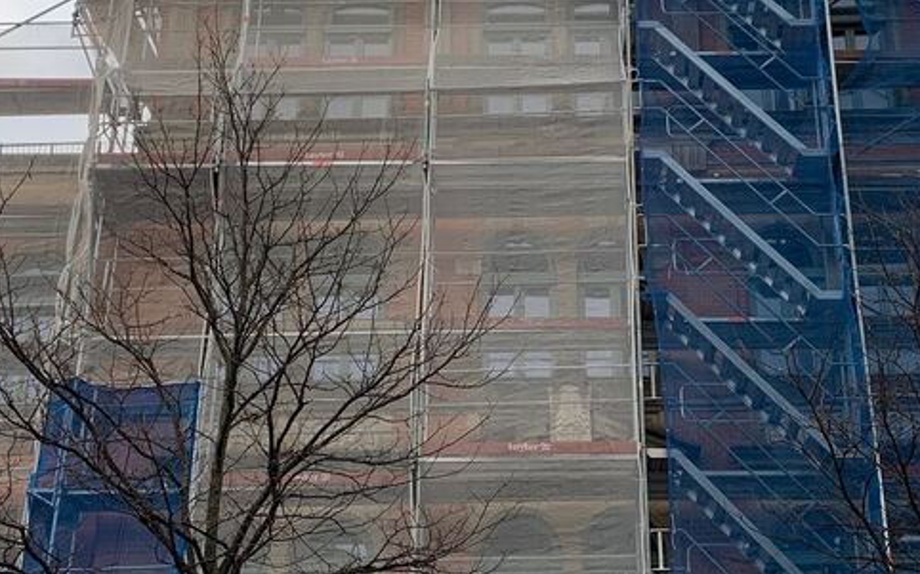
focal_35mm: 61
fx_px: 1529
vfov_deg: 21.3
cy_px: 305
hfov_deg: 33.4
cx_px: 539
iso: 32
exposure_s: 1/122
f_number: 1.8
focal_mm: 4.25
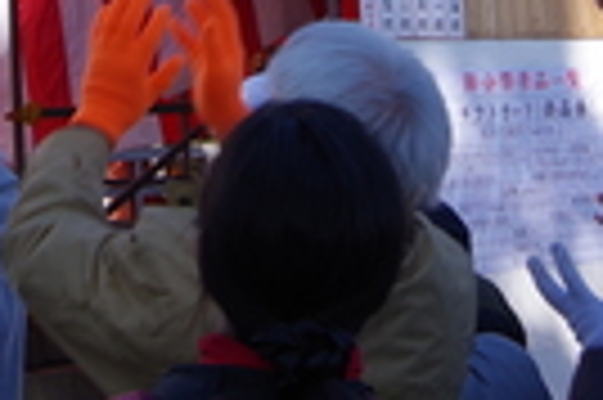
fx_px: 2476
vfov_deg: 8.7
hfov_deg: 13.8
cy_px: -447
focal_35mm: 148
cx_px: 117
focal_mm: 21
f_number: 10
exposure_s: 1/100
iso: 100
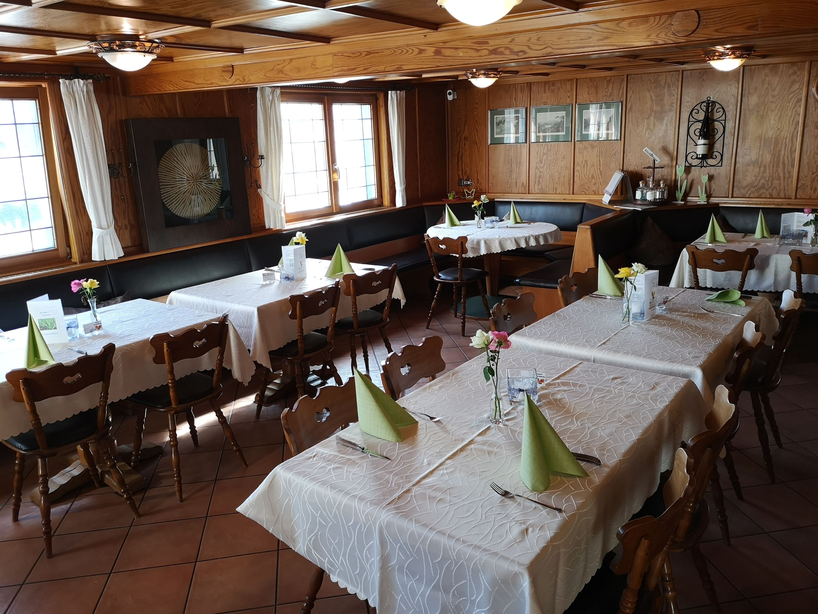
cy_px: 307
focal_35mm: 27
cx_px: 409
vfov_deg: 51.4
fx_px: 638
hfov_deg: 65.3
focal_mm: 3.95
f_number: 1.8
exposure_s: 1/100
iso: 160
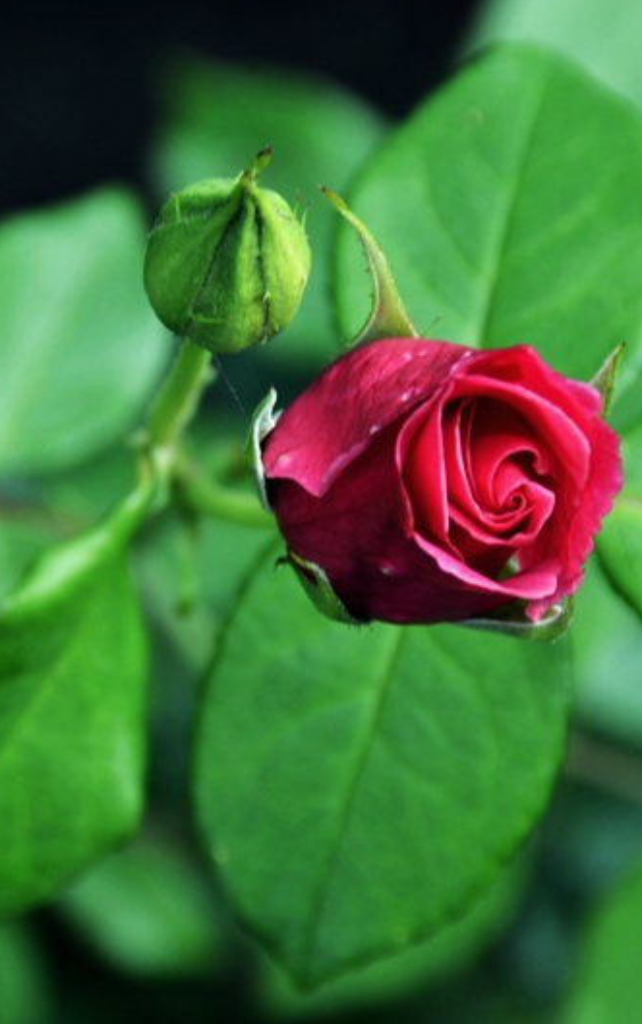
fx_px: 12885
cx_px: 259
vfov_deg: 4.6
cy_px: 511
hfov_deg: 2.9
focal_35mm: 461
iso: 200
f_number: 9
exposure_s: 1/50
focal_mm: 200
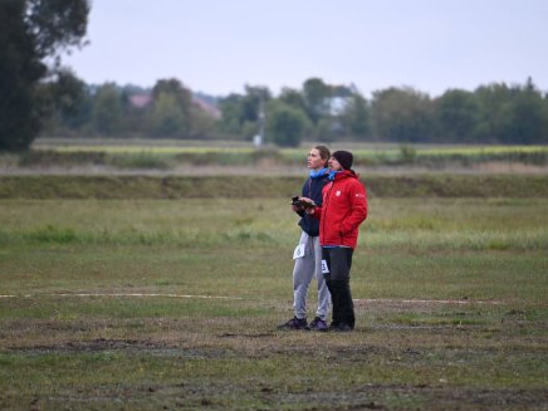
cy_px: 206
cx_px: 302
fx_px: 6950
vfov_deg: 3.4
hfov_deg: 4.5
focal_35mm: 439
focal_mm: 400
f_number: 6.3
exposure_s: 1/800
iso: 1250
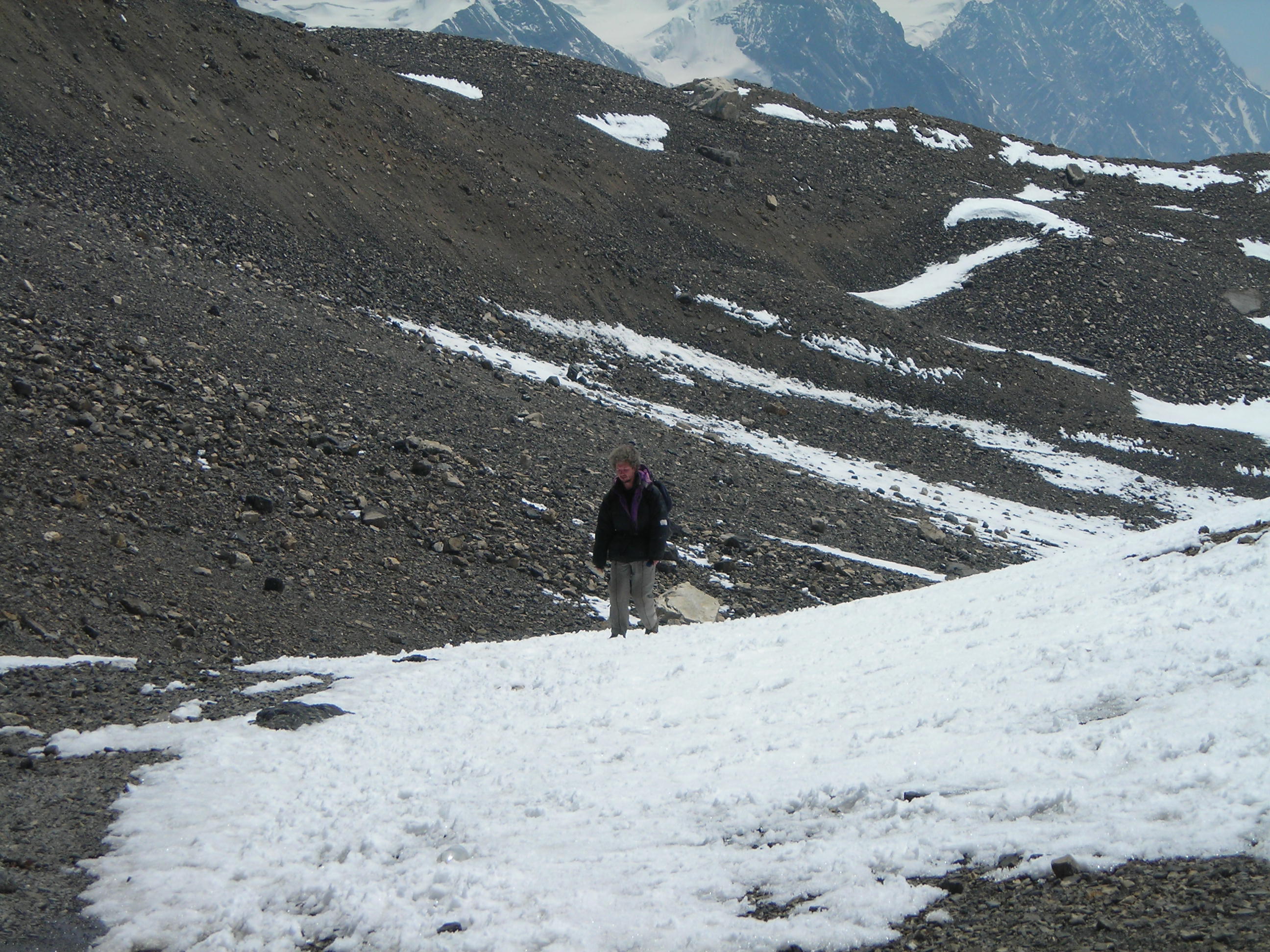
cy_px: 476
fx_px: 4256
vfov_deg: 12.8
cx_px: 635
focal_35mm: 116
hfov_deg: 17.0
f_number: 10.6
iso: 50
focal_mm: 19.2
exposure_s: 1/202
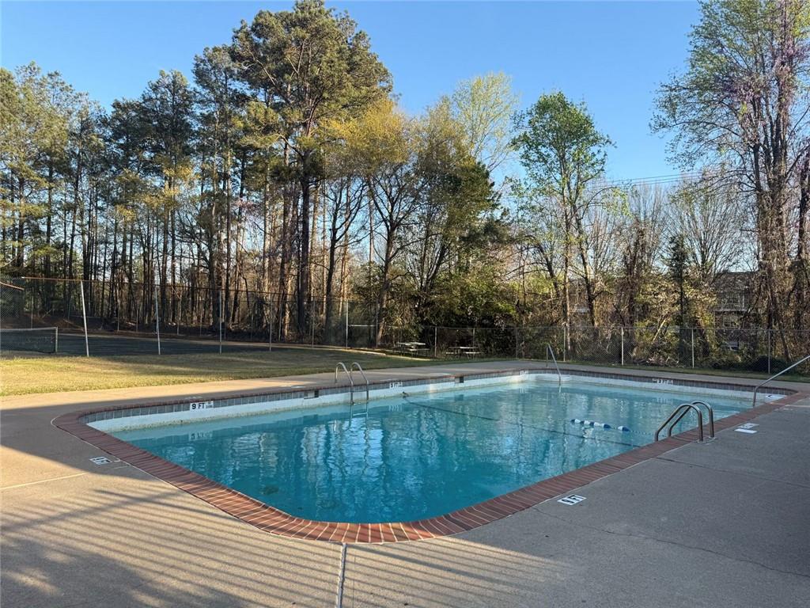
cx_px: 405
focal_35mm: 24
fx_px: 562
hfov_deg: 71.6
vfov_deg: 56.8
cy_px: 304
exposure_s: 1/1230
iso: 80
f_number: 1.78
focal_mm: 6.76
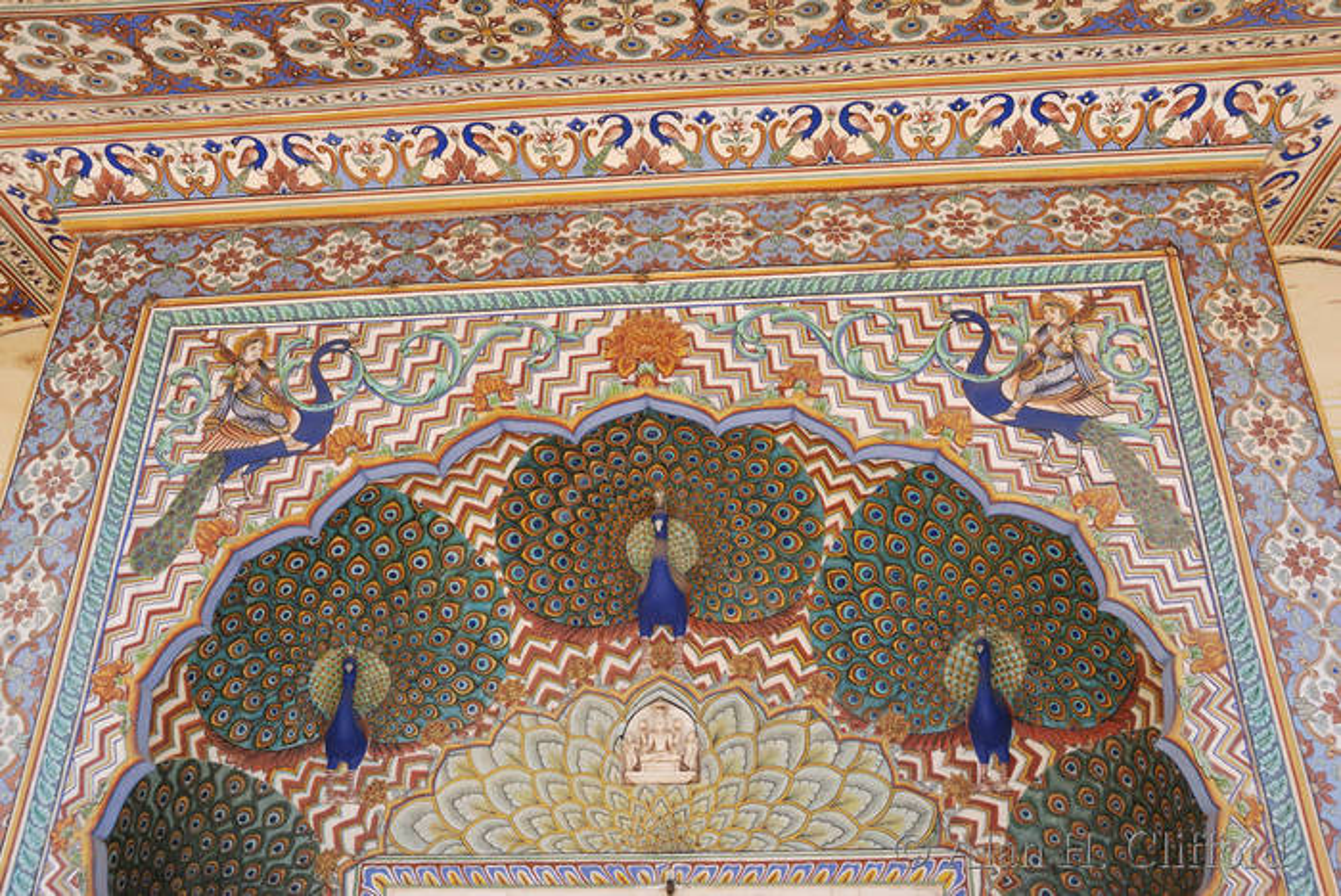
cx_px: 670
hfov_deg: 57.2
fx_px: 1230
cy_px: 448
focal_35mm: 33
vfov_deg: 40.0
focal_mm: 22
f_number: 6.3
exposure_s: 1/125
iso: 100
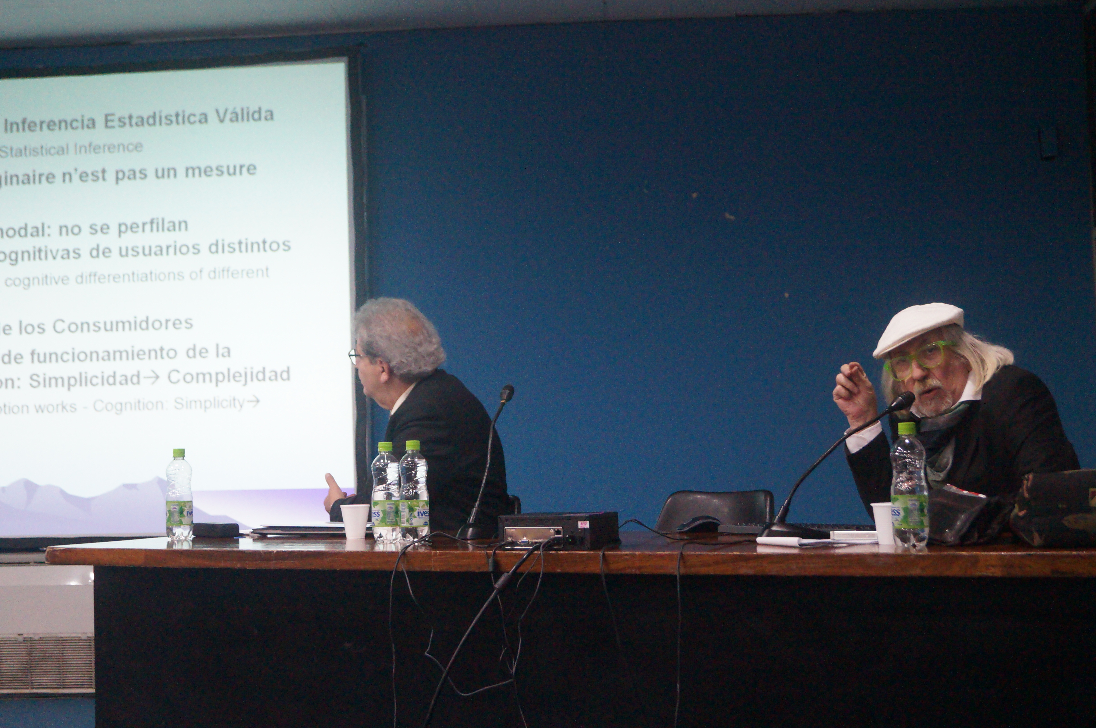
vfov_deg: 29.8
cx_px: 548
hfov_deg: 43.6
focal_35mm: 45
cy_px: 364
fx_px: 1369
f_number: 4.5
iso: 3200
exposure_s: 1/100
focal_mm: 30
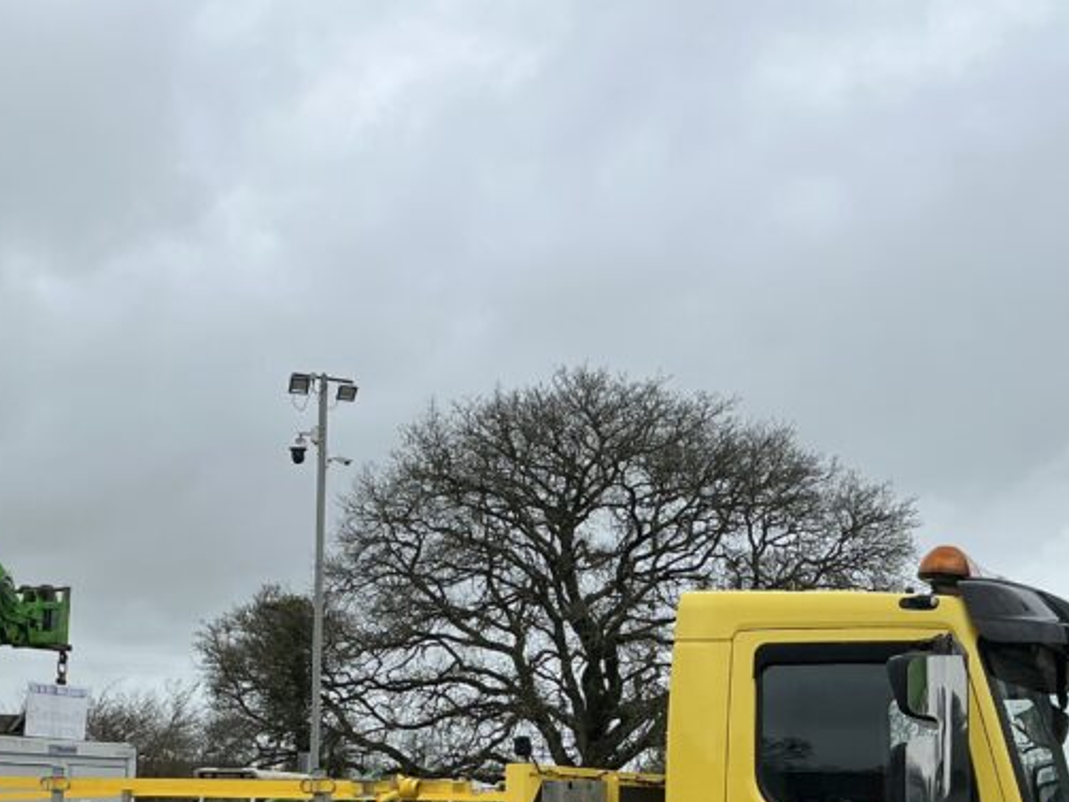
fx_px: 1760
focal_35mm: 57
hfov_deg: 33.6
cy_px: 696
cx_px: 410
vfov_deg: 25.0
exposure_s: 1/540
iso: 25
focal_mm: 3
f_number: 1.8
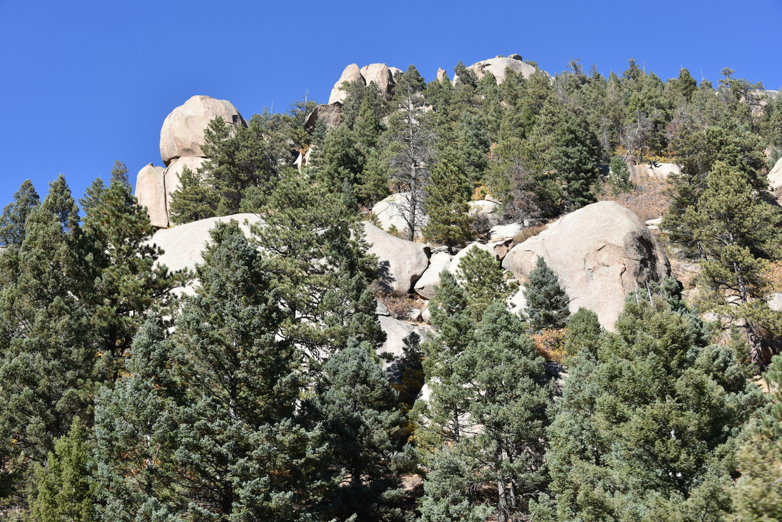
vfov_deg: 24.6
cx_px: 391
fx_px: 1195
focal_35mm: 55
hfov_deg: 36.2
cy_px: 261
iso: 100
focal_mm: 55
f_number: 9
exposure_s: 1/125
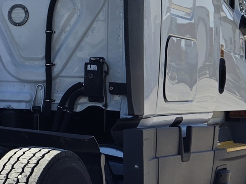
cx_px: -90
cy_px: 48
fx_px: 974
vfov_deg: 10.8
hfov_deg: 13.8
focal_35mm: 137
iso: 25
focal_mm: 5.4
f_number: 1.8
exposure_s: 1/1967
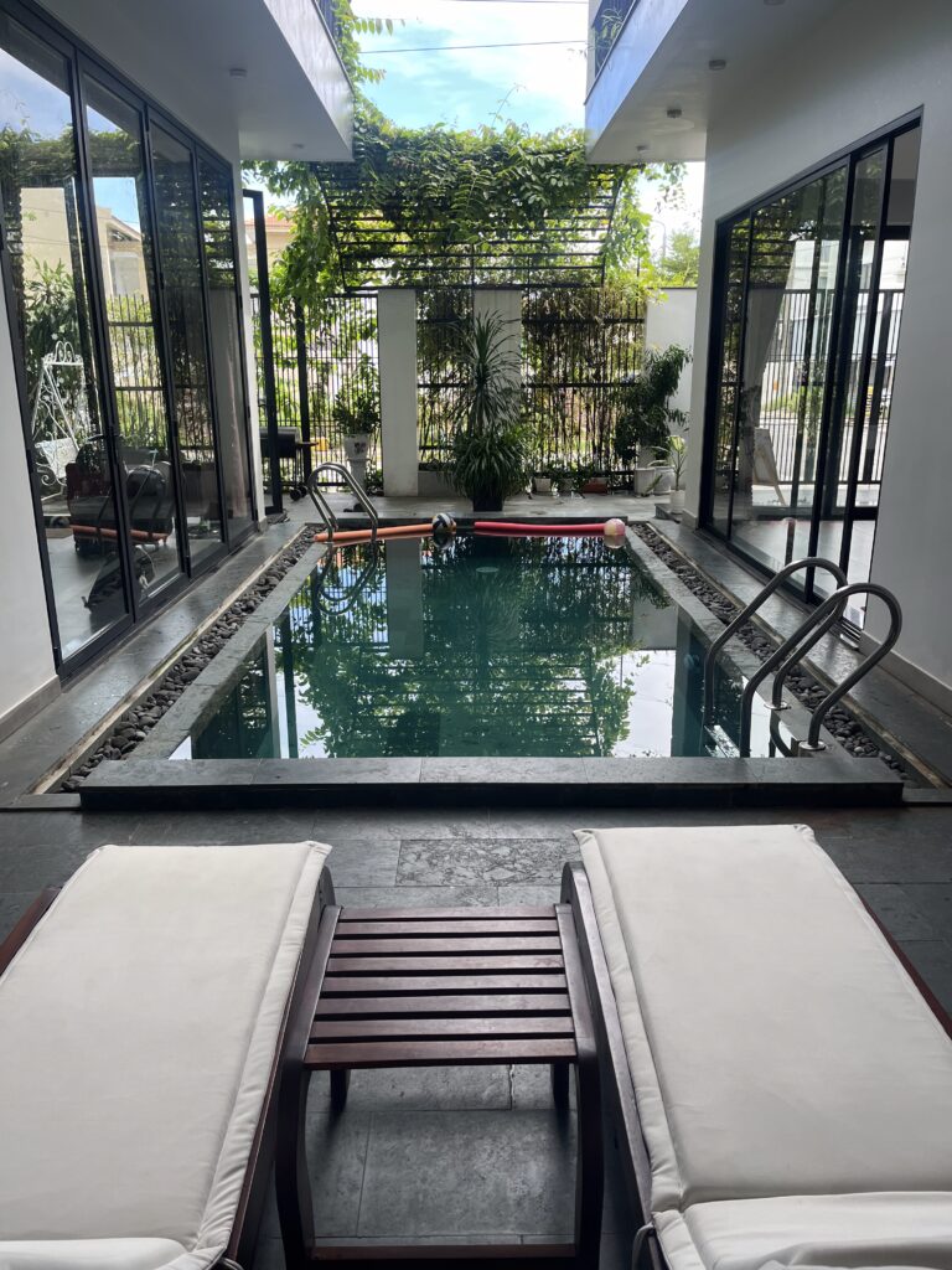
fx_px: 953
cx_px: 476
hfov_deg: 53.1
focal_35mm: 26
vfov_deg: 67.3
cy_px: 635
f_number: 1.6
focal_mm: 5.1
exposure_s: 1/284
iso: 40
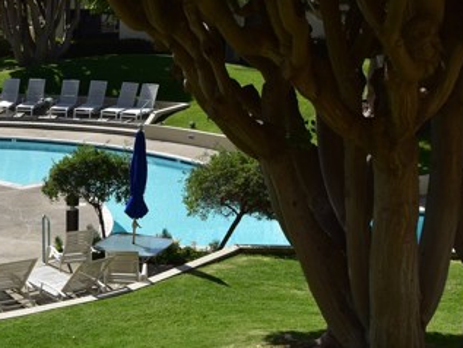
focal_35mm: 64
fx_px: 856
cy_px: 228
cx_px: 51
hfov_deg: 29.1
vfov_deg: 22.9
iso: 320
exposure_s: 1/500
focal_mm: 22
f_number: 11
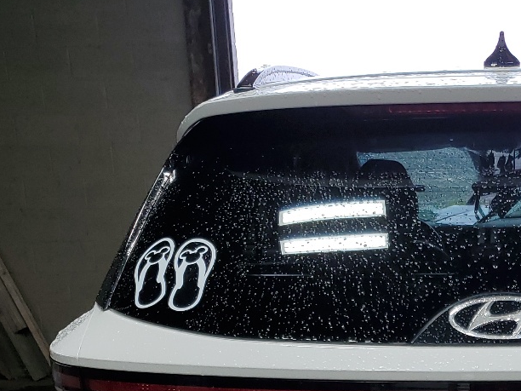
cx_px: 479
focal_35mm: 68
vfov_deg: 20.5
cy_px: 444
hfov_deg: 27.4
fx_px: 1023
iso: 50
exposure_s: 1/250
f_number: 1.5
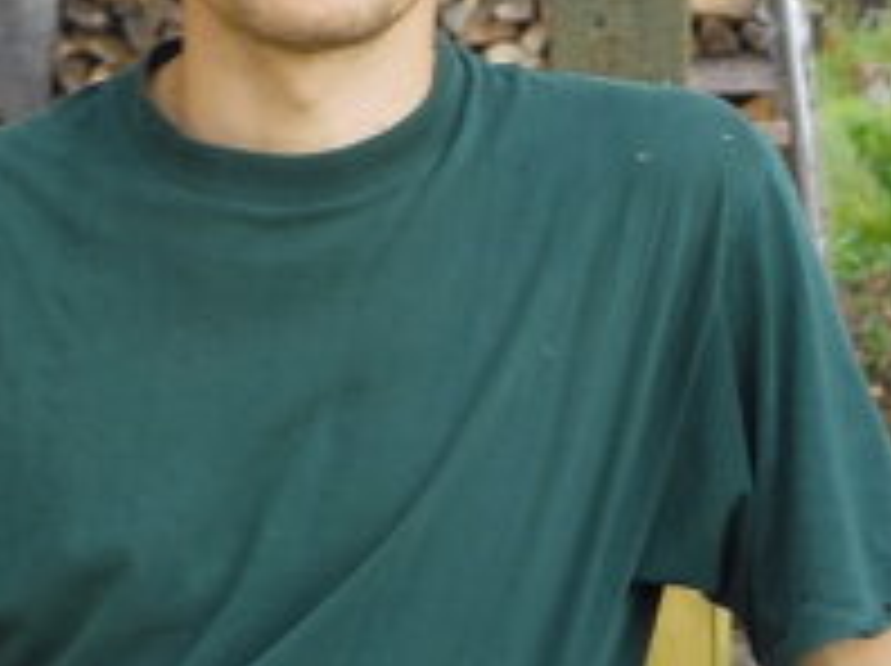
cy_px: 50
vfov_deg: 5.1
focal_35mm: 292
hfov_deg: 6.8
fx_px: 7507
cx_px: 326
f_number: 5.4
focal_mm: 29.8
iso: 200
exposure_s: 1/60
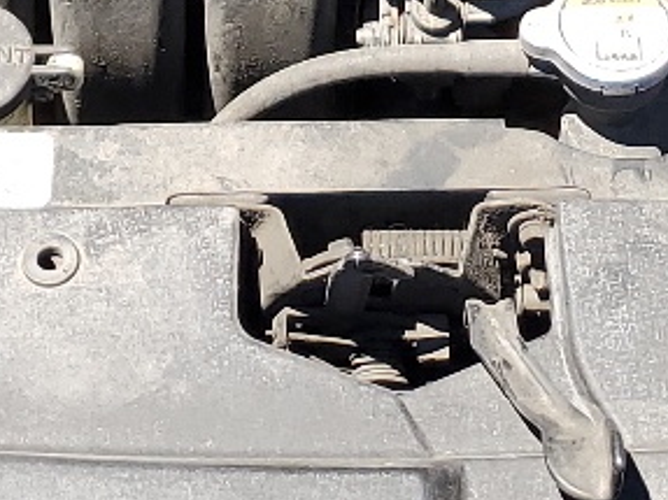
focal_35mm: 145
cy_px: -840
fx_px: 2797
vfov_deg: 8.9
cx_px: 286
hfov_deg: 13.6
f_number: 1.5
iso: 50
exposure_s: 1/769
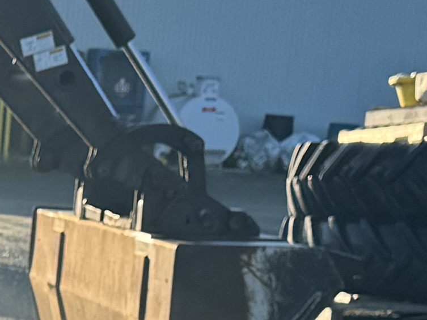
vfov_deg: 7.8
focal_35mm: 182
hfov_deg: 10.5
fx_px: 2245
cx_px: -200
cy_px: 610
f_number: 1.78
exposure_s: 1/1767
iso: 80
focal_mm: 6.76
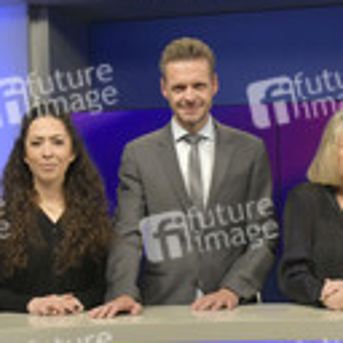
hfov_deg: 18.6
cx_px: 245
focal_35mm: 93
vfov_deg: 18.4
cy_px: 297
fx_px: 1043
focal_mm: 31
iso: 2000
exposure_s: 1/200
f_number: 6.3
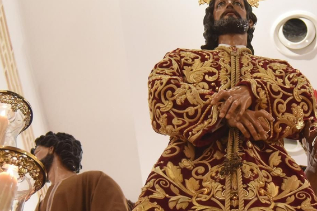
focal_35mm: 82
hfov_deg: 24.6
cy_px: 104
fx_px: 722
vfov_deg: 16.7
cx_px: 226
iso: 5000
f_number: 4.5
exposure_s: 1/250
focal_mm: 29
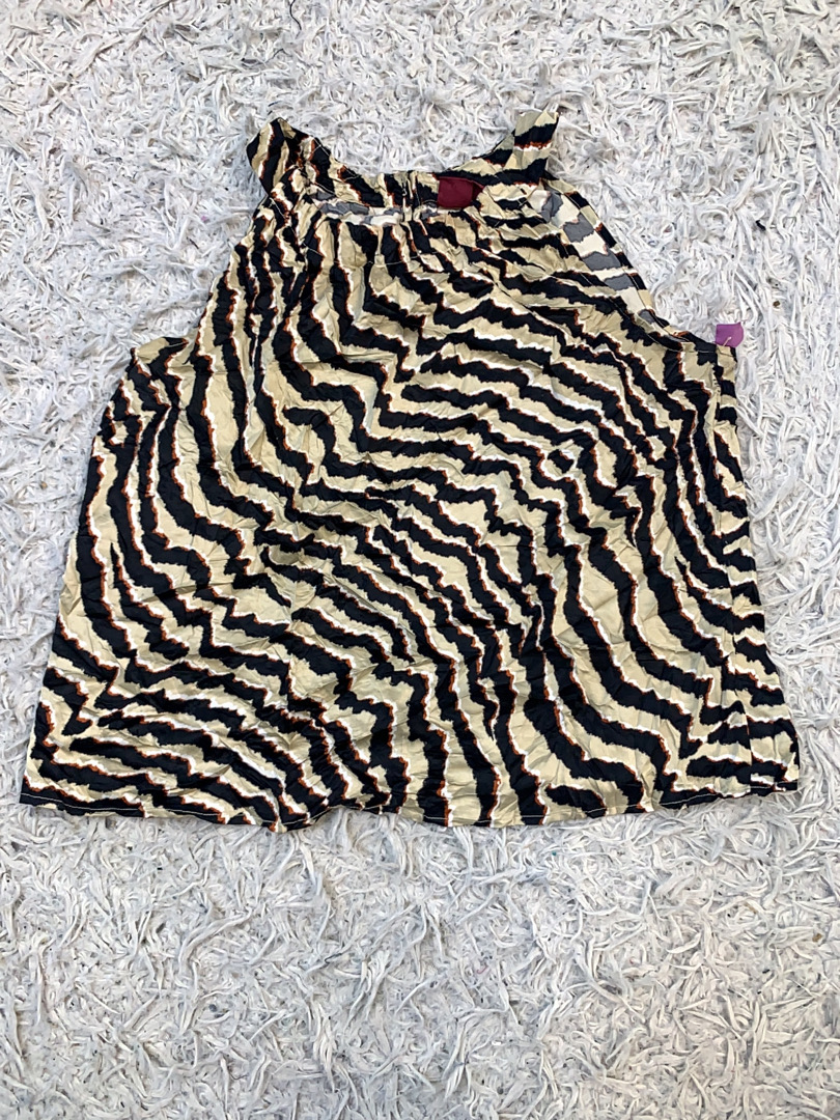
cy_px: 560
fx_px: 841
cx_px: 420
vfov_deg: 67.3
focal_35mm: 26
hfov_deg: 53.1
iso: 50
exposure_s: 1/100
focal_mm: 4.25
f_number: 1.8
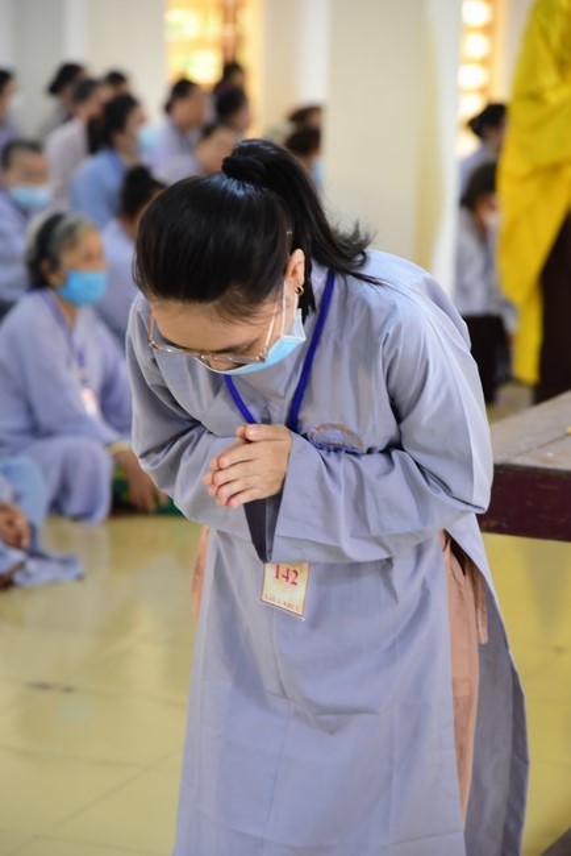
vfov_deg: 17.1
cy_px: 428
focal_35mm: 120
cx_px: 286
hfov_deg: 11.4
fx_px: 2852
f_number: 5
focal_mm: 120
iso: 2500
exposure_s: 1/40
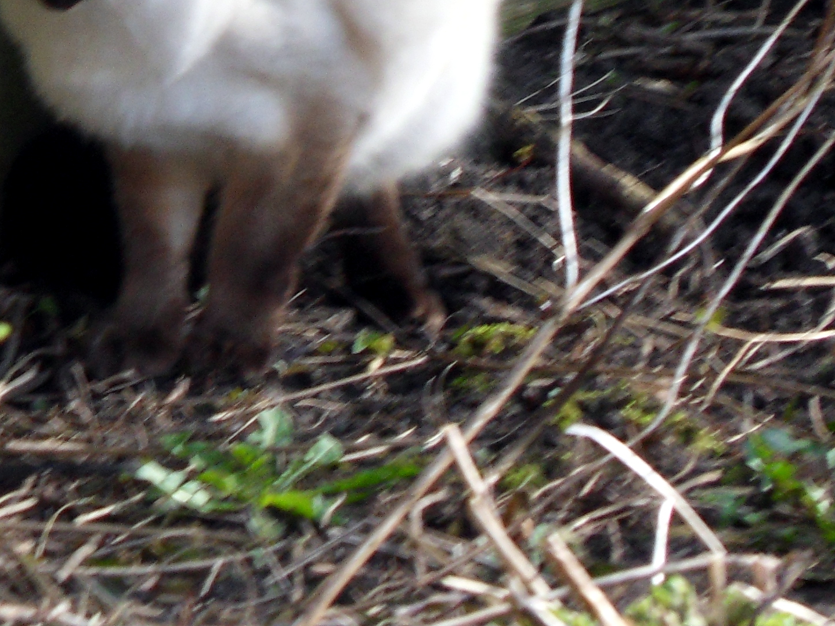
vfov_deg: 2.2
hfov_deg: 3.0
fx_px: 16088
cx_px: 88
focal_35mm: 667
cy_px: 126
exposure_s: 1/90
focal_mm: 42
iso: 100
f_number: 5.8
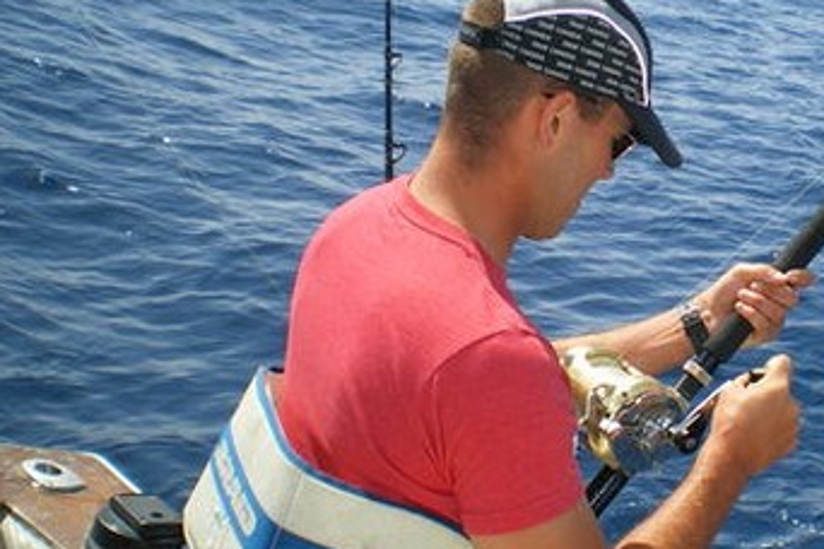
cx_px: 699
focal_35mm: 69
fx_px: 1579
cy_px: 132
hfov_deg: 28.4
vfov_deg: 19.6
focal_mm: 6.3
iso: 50
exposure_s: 1/400
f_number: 4.6
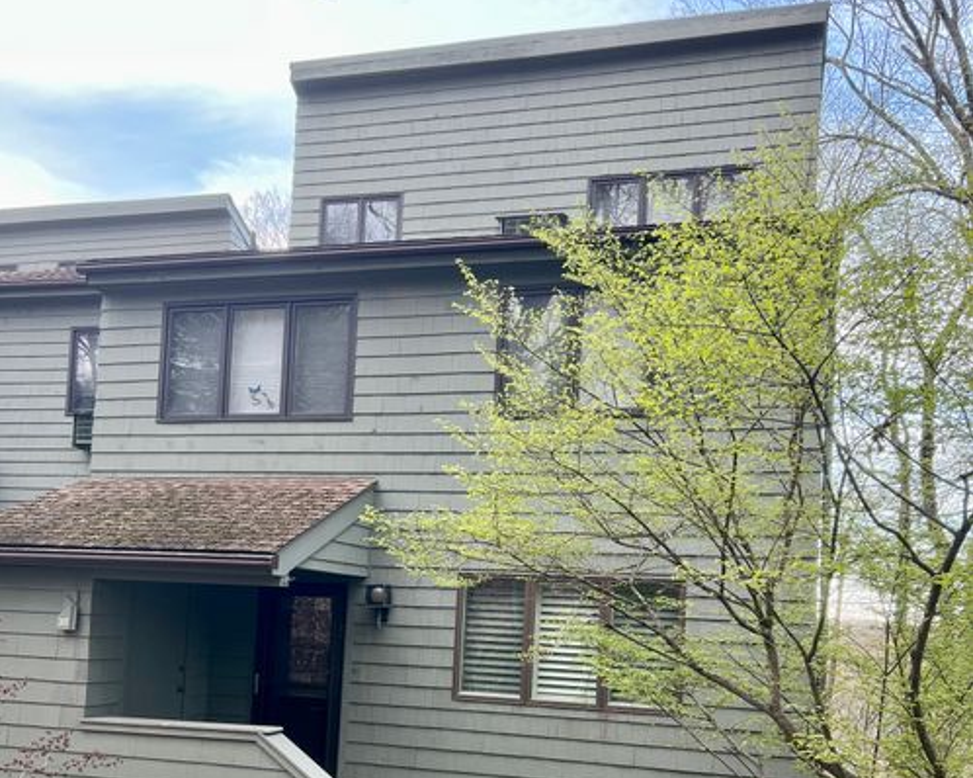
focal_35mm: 34
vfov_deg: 42.1
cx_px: 486
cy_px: 578
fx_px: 979
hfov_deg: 52.9
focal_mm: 5.7
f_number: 1.5
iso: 64
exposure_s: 1/129
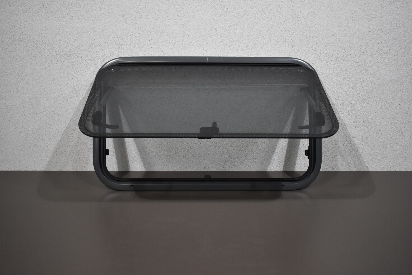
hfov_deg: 53.1
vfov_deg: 36.9
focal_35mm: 36
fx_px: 412
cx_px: 206
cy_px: 138
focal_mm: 24
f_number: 3.8
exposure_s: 1/250
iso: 800
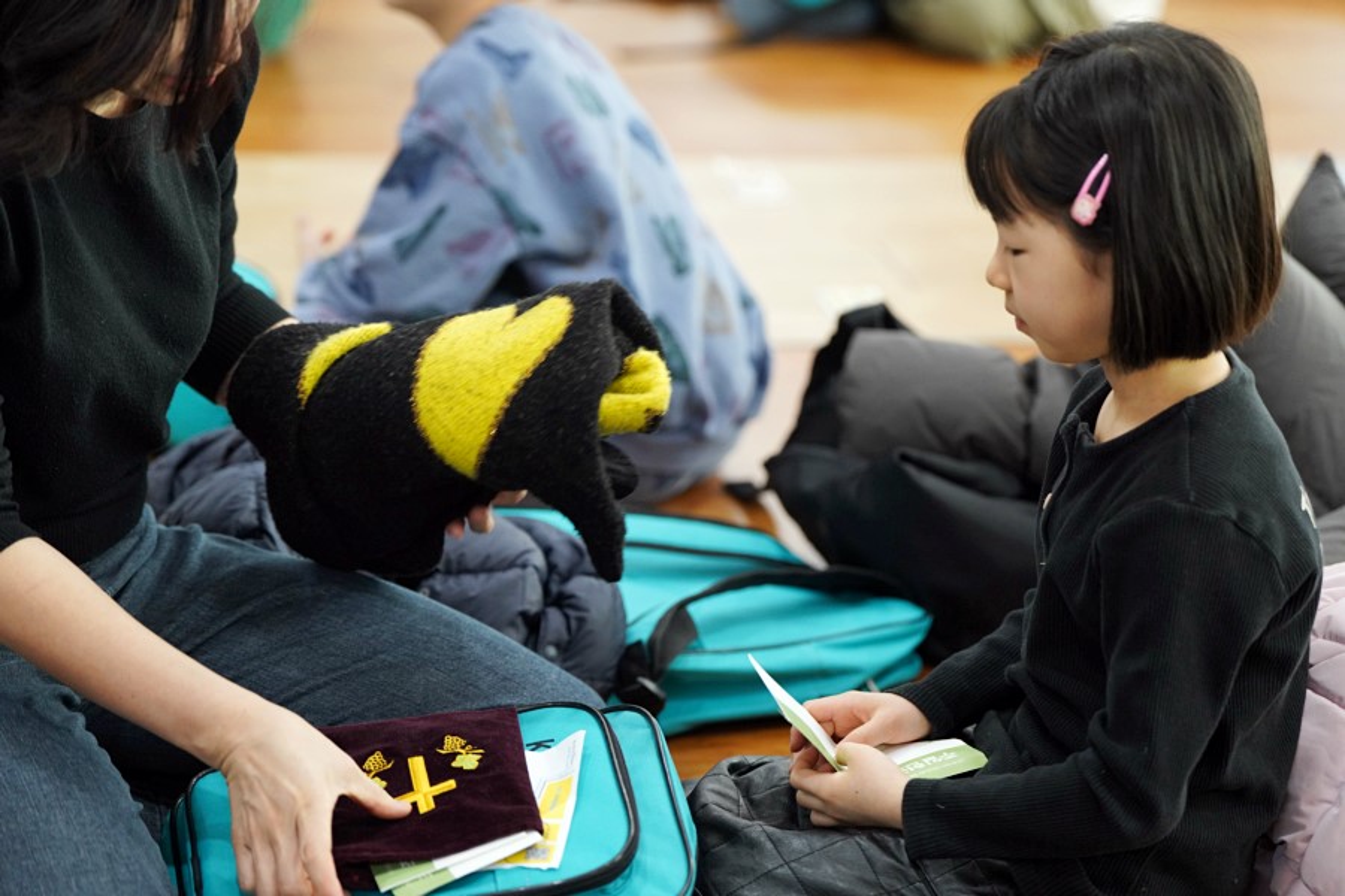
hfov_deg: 17.3
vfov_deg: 11.6
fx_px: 4408
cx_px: 672
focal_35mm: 118
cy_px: 448
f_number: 3.2
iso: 1600
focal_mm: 118
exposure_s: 1/160
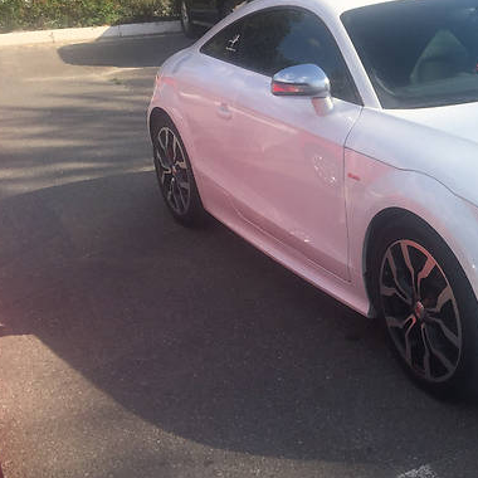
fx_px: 844
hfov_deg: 29.6
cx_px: 475
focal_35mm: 54
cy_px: 182
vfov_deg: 31.5
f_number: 2.2
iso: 32
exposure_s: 1/1522
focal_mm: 4.2
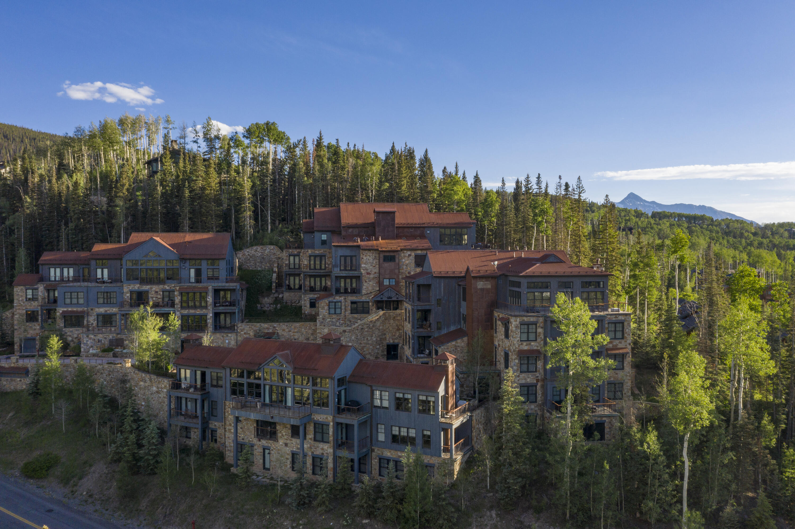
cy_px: 264
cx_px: 398
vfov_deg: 46.4
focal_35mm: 28
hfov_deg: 65.5
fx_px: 618
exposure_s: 1/100
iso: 100
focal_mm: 10.26
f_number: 10
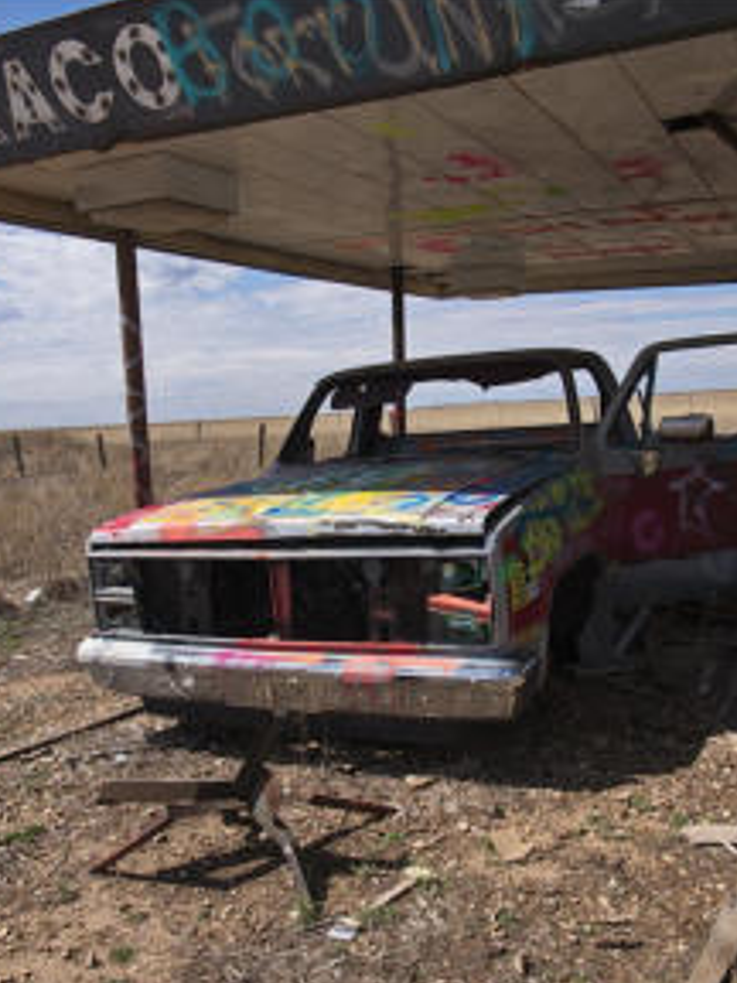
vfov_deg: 55.4
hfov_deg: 42.9
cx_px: 409
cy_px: 493
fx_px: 937
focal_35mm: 33
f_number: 8
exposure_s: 1/640
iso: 200
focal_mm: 12
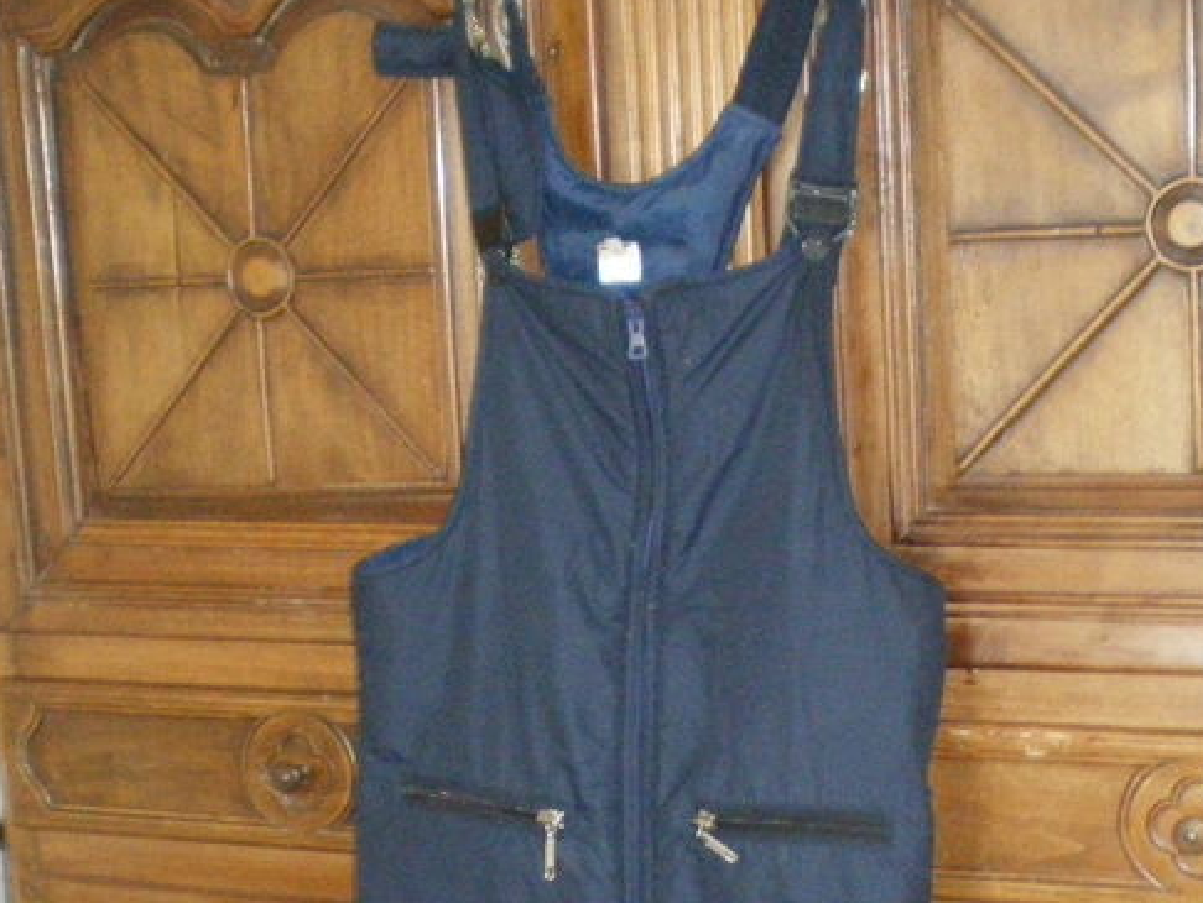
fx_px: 2573
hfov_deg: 26.3
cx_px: 653
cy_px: 802
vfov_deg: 19.6
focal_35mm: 74
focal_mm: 6.3
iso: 800
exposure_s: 1/50
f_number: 3.1
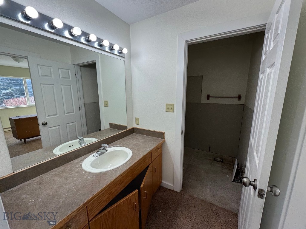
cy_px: 114
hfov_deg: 102.1
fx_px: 124
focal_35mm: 14
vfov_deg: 85.7
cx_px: 153
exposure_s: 1/141
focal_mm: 2.22
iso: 40
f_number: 2.2
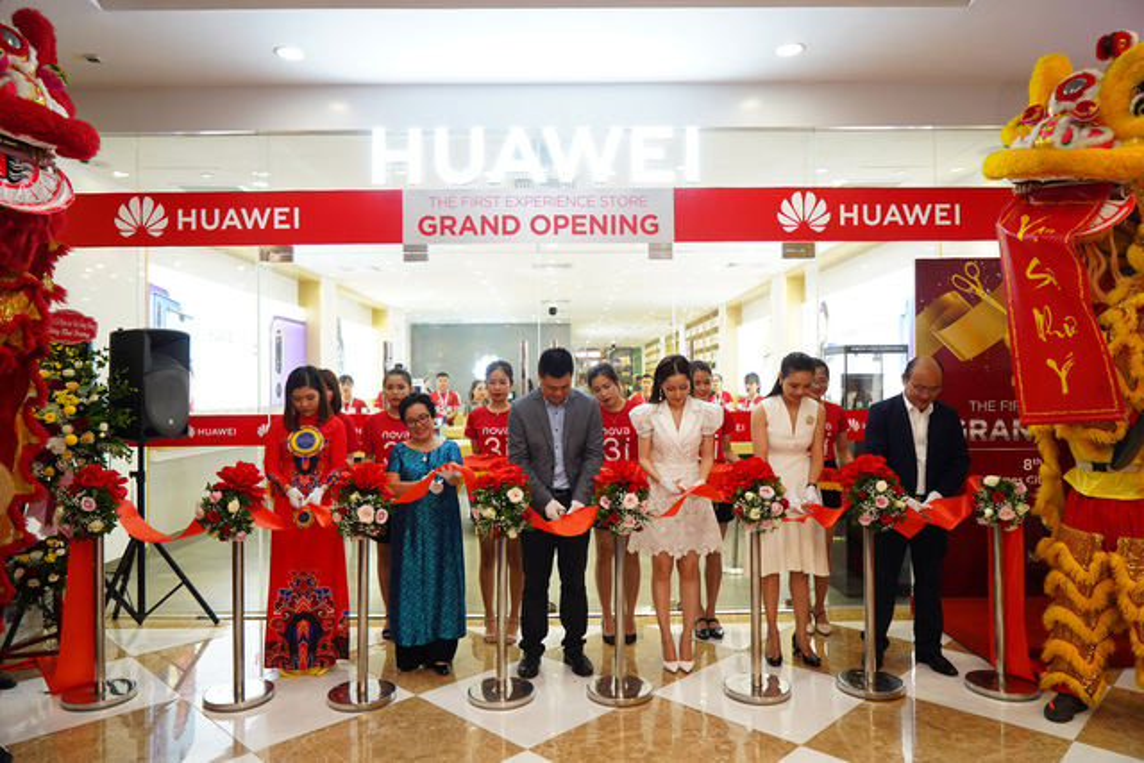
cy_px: 382
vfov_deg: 53.2
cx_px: 572
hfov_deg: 73.7
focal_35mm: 24
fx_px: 763
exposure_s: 1/125
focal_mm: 24
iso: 1600
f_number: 4.5
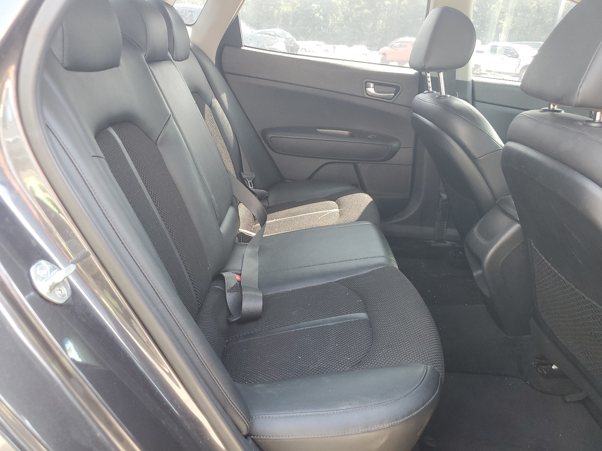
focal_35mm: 26
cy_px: 226
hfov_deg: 67.3
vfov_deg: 53.1
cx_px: 301
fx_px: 452
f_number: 1.5
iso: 97
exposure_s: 1/120
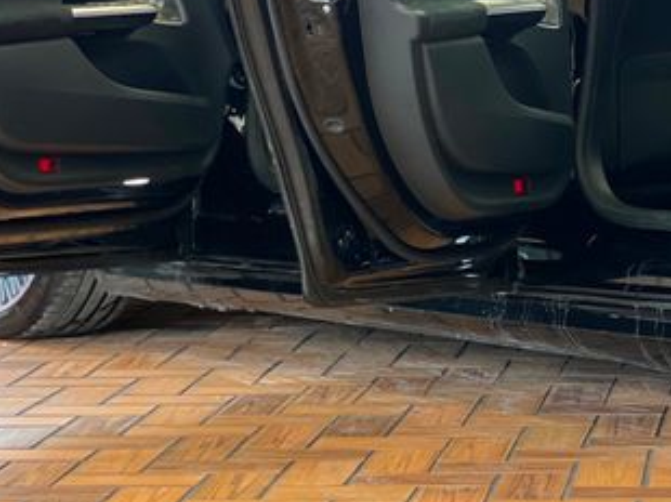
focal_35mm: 159
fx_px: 3080
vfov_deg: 9.3
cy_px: 69
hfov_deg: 12.4
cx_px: 580
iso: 320
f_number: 2.8
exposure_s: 1/30
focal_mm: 9
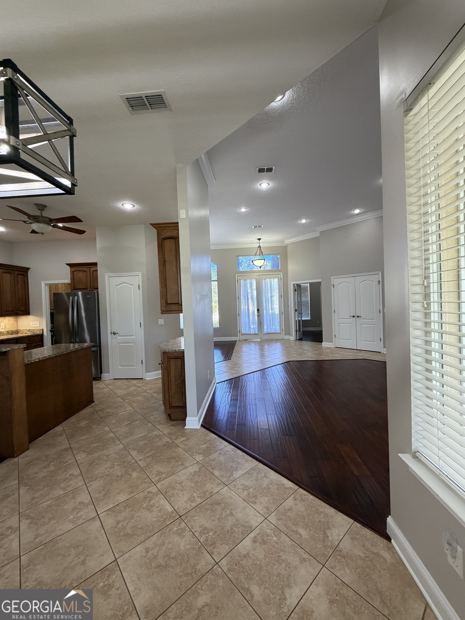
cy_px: 310
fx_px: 251
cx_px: 232
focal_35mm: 14
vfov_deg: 102.1
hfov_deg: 85.7
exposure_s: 1/120
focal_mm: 2.22
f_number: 2.2
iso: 320
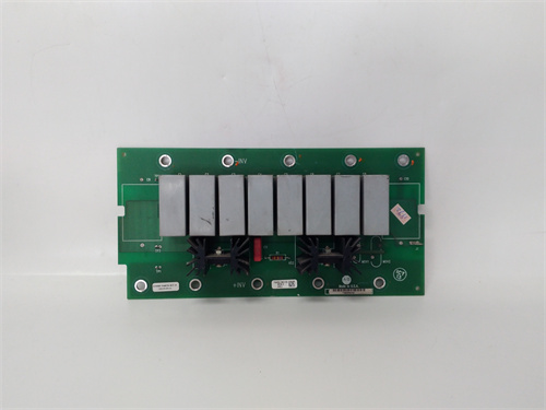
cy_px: 205
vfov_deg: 51.4
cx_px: 273
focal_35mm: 27
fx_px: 426
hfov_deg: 65.3
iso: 157
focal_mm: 3.79
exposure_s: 1/33
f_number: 2
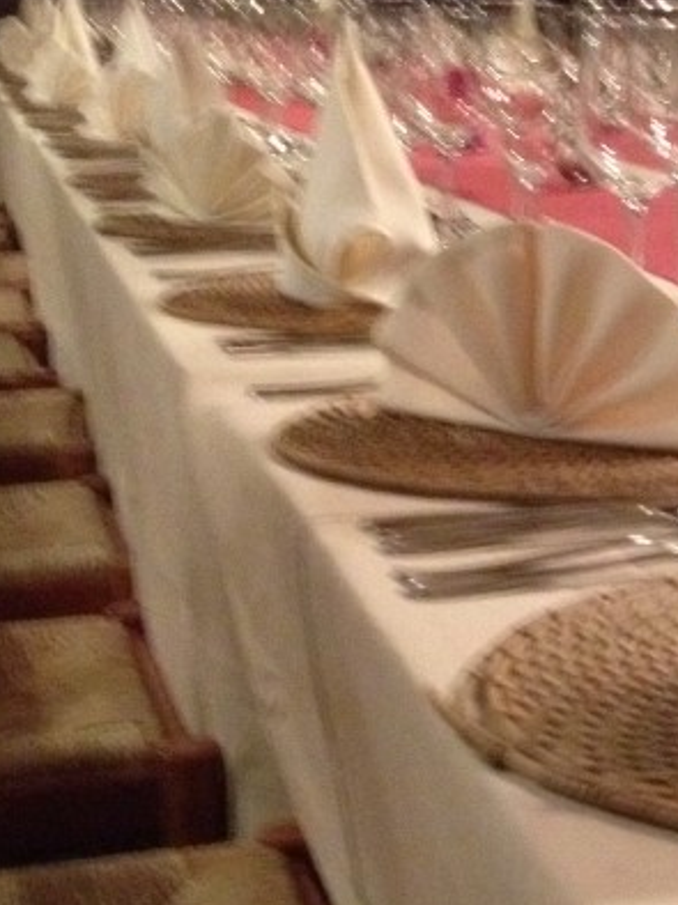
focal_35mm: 91
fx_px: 2379
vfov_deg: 21.6
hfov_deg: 15.6
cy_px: 455
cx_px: 818
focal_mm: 4.28
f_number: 2.4
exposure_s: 1/15
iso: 640
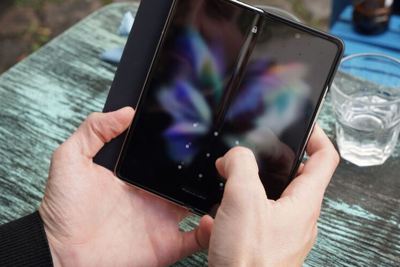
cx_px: 214
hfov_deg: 27.0
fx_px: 833
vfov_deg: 18.2
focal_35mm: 75
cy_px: 106
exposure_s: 1/80
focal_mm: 58
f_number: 8
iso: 400
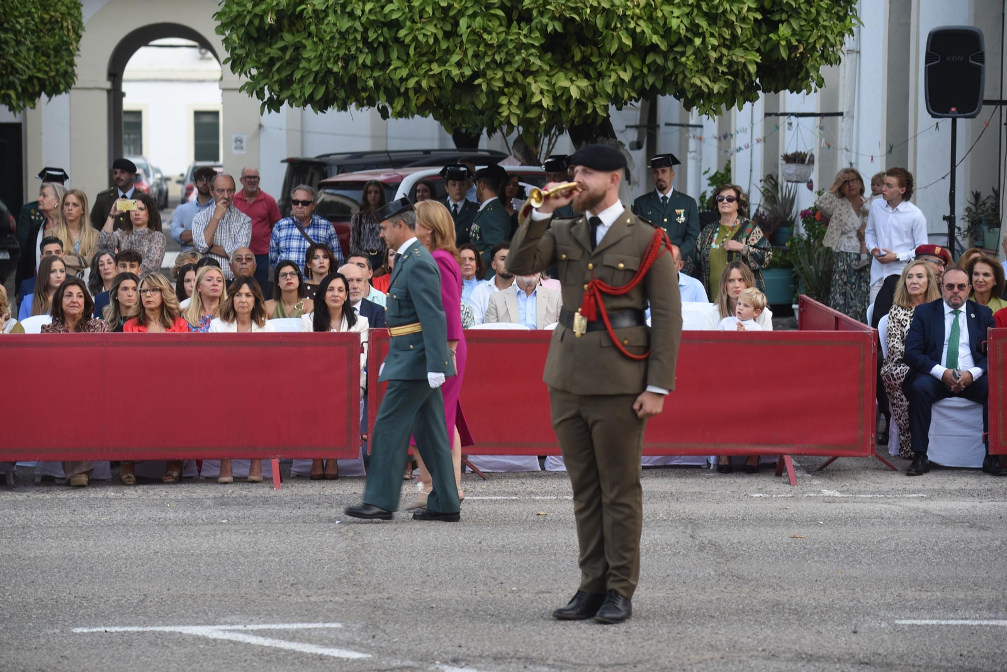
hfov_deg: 18.3
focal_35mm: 112
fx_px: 3134
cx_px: 504
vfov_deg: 12.2
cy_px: 336
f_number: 4
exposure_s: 1/160
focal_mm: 112
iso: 200
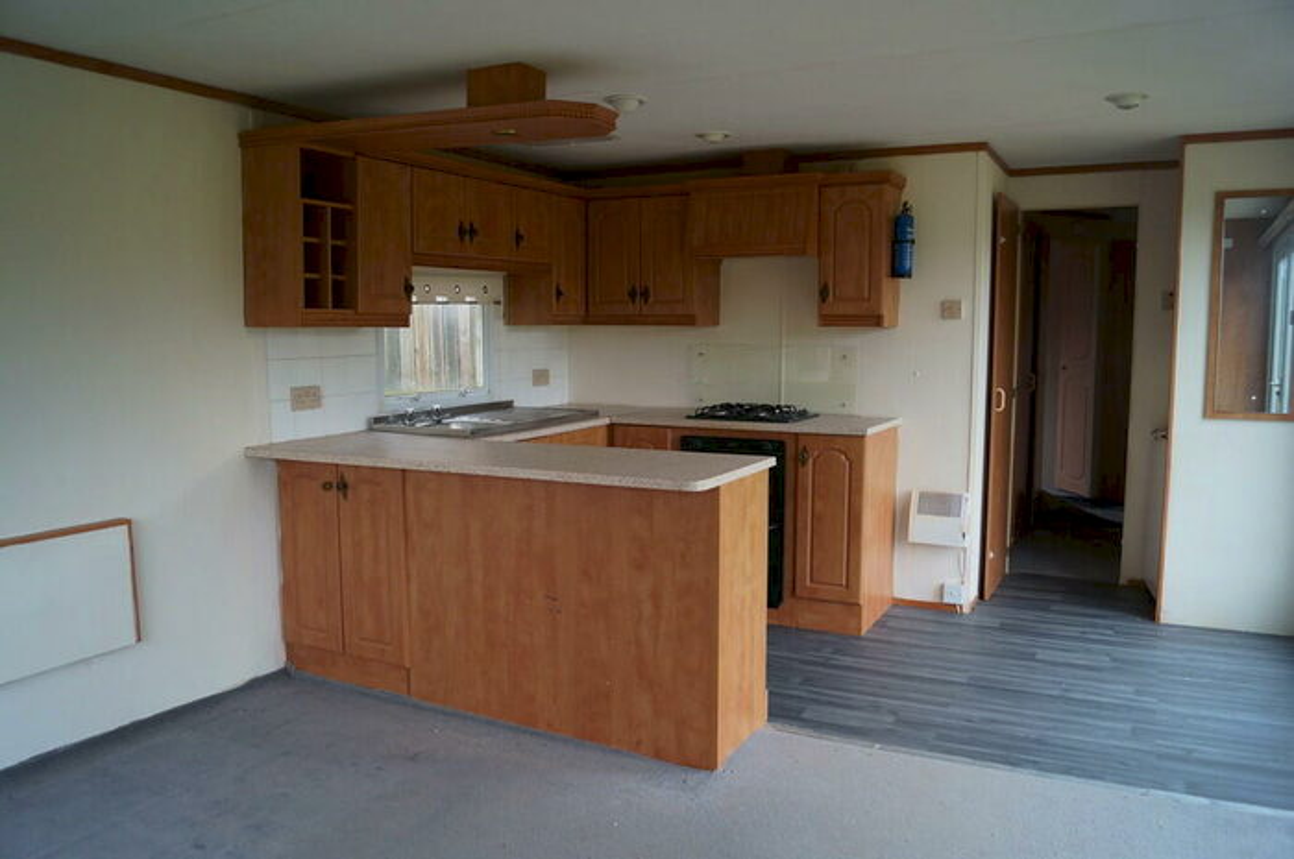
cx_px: 647
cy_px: 430
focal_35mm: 27
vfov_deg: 47.8
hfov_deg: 67.4
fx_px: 969
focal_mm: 18
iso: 400
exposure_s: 1/60
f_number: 4
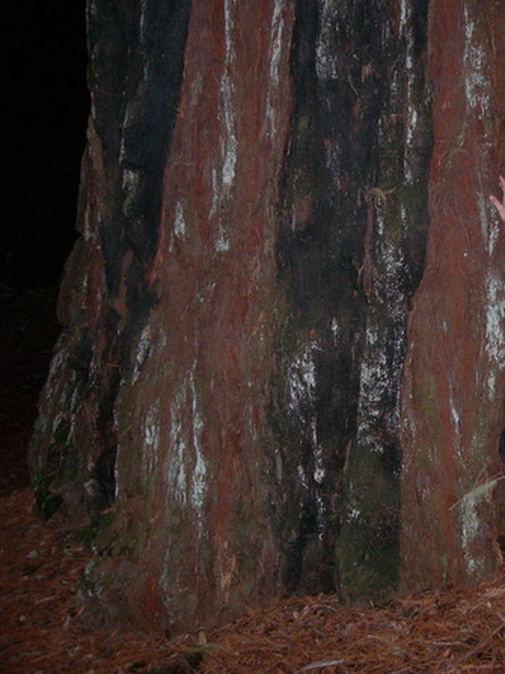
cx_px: 443
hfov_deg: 27.6
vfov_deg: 37.5
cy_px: 336
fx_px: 993
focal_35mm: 51
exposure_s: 1/60.1
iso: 200
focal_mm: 7.8
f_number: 2.8
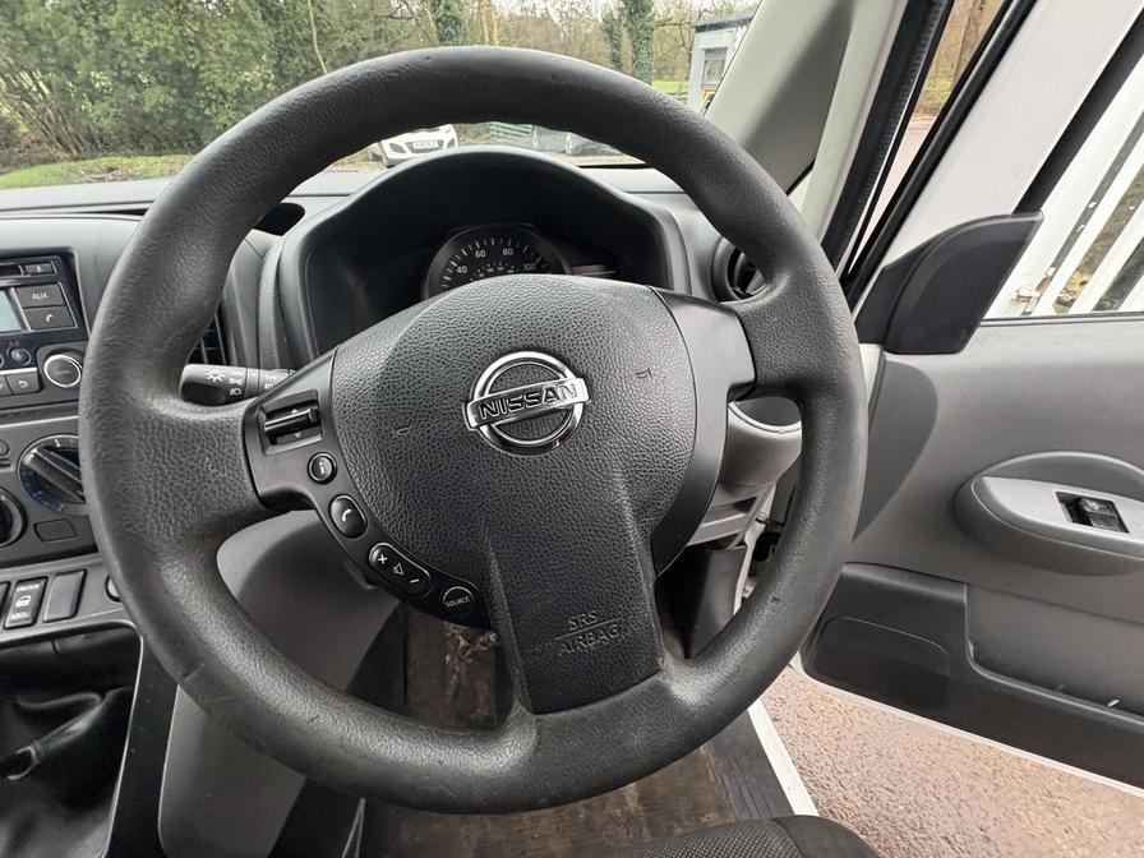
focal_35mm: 14
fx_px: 463
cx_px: 572
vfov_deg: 85.7
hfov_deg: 102.1
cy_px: 429
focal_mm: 2.22
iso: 250
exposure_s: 1/60
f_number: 2.2
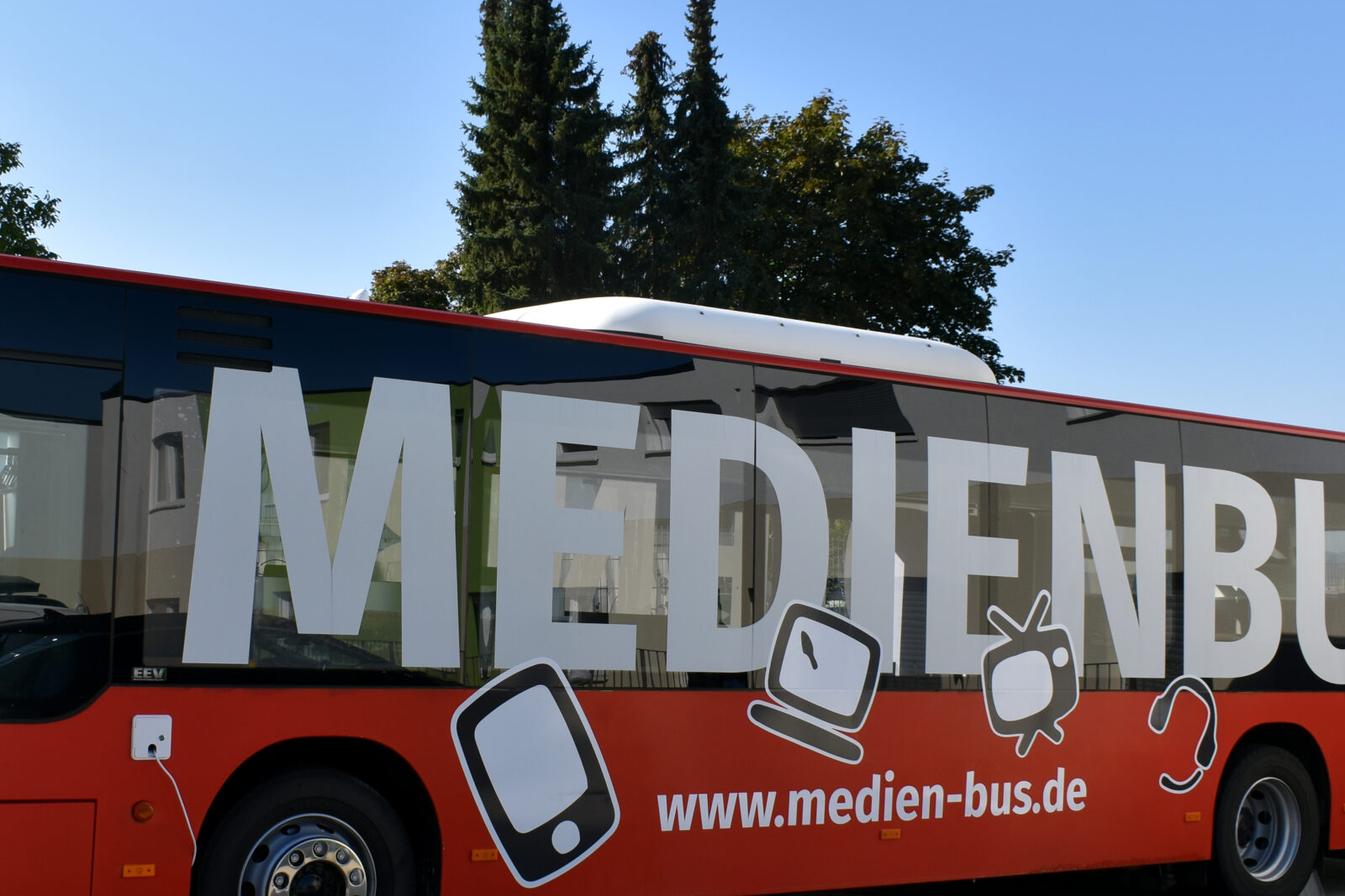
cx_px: 525
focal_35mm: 48
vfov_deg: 28.1
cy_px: 484
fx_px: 1793
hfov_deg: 40.9
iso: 110
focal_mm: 20
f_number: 8
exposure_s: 1/250
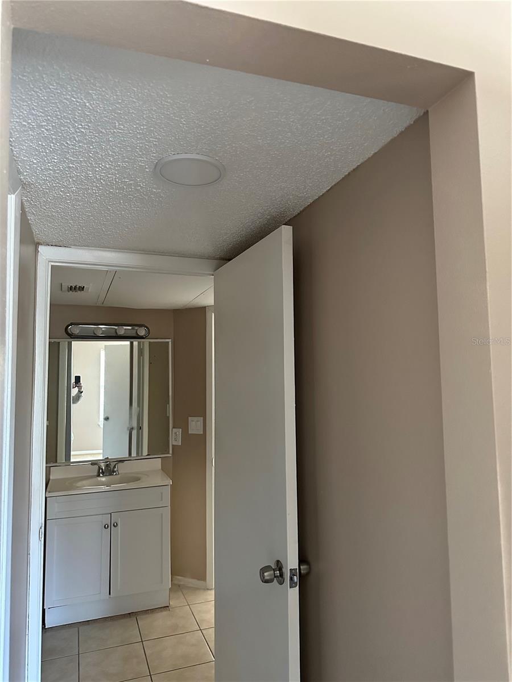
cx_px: 256
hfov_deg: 56.8
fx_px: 473
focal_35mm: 24
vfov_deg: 71.6
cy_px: 341
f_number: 1.78
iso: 1000
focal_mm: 6.86
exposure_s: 1/53
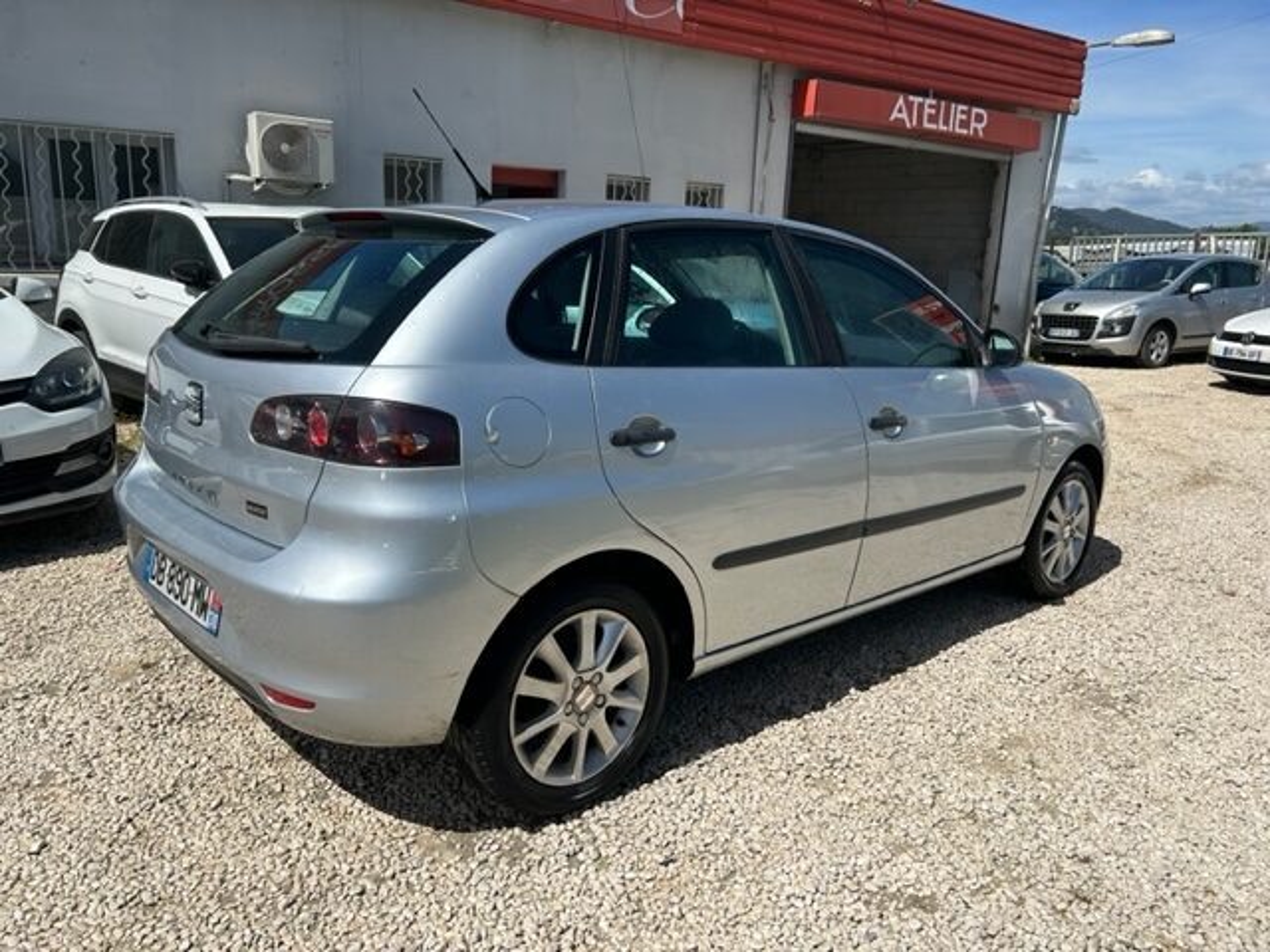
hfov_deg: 67.3
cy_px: 476
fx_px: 954
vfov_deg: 53.1
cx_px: 635
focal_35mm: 26
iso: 50
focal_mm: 5.7
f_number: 1.5
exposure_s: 1/6993
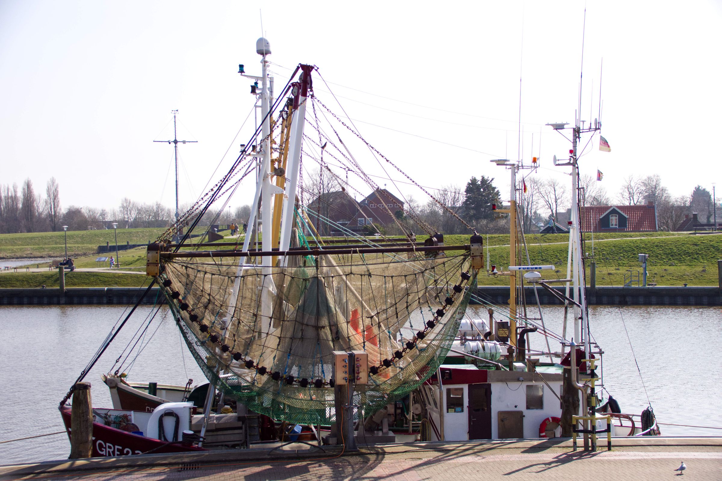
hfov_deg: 37.9
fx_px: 1053
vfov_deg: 25.8
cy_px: 240
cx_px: 361
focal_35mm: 52
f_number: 5
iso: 200
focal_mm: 35
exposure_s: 1/1600
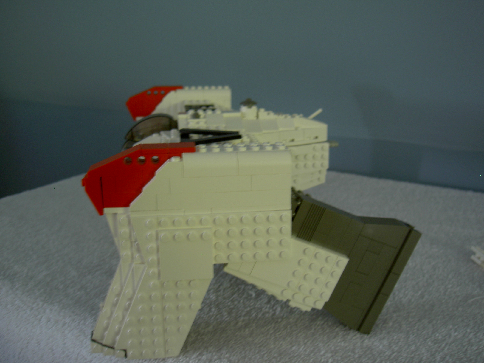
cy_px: 182
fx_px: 545
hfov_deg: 47.9
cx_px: 242
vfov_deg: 36.8
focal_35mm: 39
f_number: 2.8
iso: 100
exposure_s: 1/8
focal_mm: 8
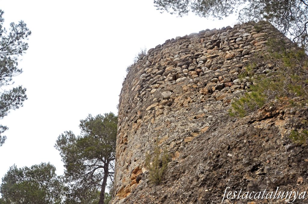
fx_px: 231
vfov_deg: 47.8
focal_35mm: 27
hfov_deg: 67.4
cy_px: 102
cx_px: 154
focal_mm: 18
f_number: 9
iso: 320
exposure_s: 1/320
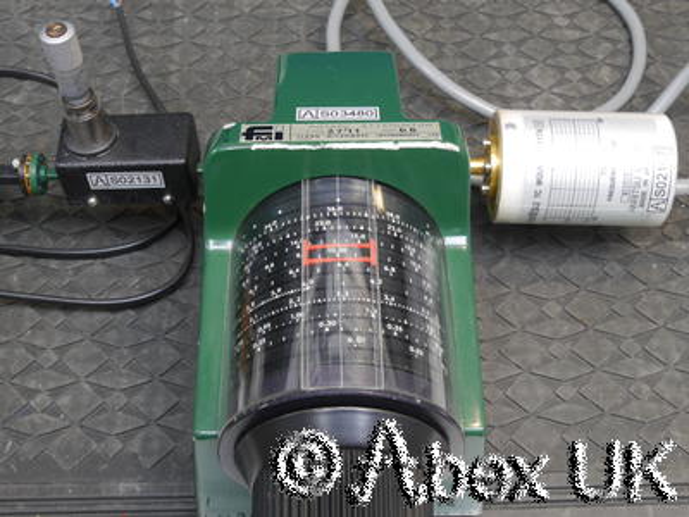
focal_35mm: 56
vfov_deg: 26.1
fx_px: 1115
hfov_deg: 34.3
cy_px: 258
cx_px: 344
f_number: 11
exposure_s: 1/4
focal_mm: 28
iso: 400
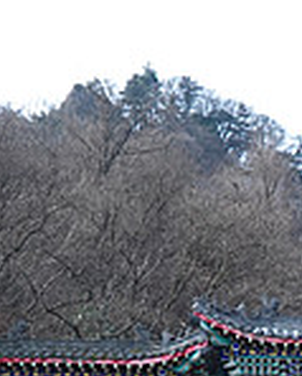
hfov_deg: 9.5
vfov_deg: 11.3
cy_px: 617
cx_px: 318
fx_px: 1804
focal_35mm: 162
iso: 125
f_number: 4
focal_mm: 12.01
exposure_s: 1/320
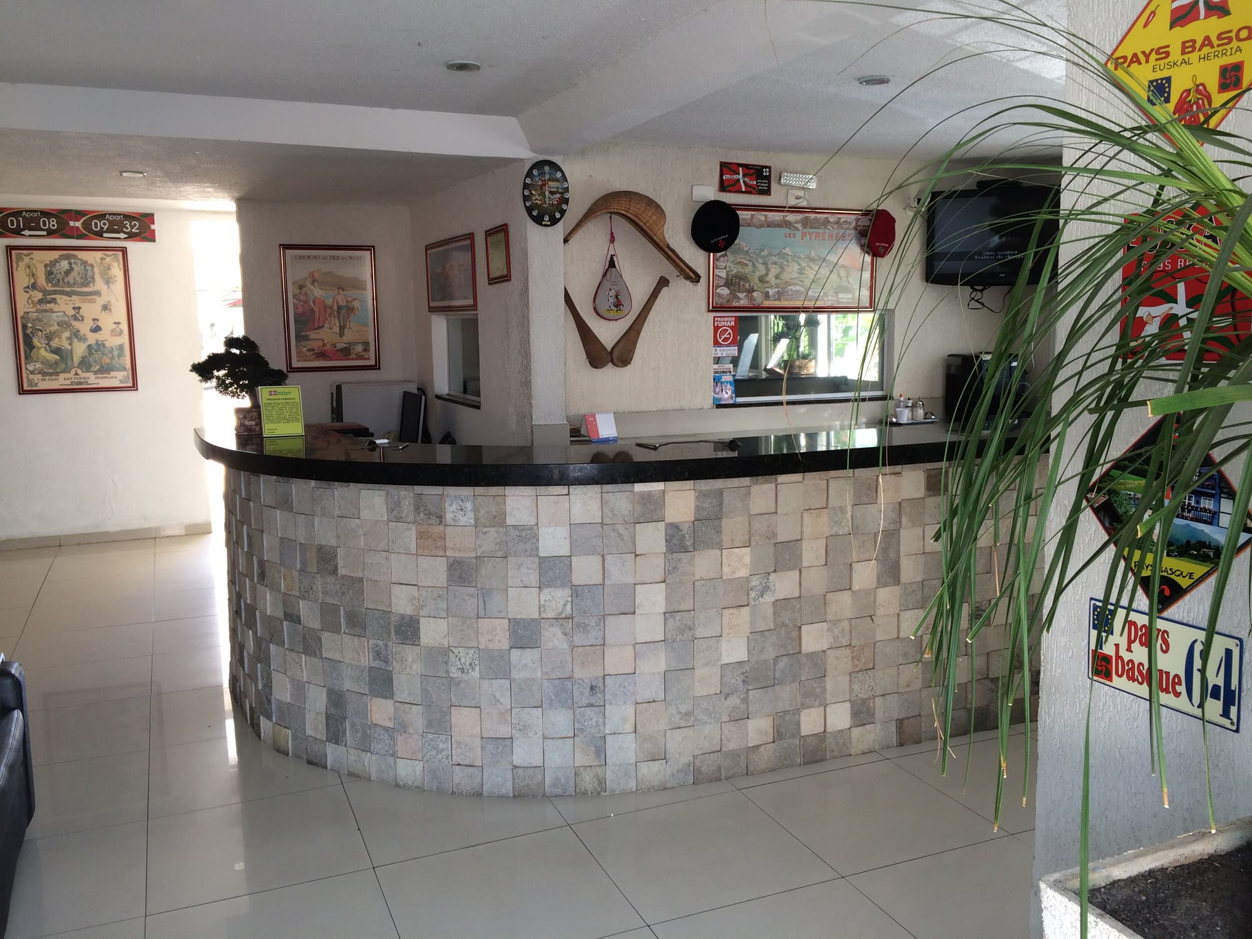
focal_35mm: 29
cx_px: 626
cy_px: 470
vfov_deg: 48.2
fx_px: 1049
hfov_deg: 61.7
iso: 40
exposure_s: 1/60
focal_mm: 4.15
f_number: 2.2
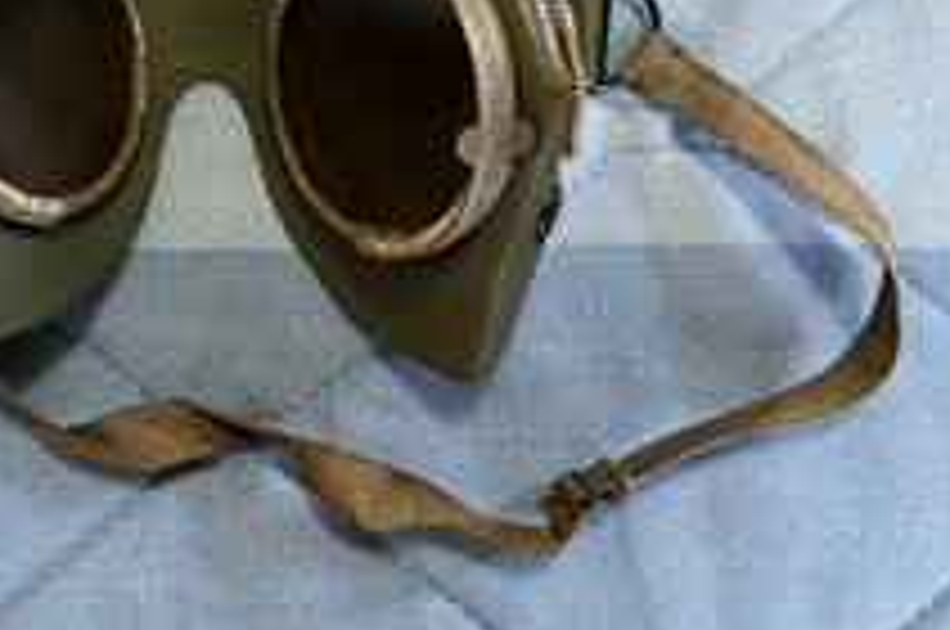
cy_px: 101
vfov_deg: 29.5
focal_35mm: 44
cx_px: 227
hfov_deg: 43.0
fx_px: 1159
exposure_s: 1/40
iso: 500
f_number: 1.6
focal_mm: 5.1
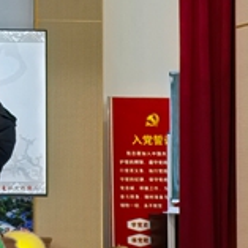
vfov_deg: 6.0
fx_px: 2367
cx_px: -240
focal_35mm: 292
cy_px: 3
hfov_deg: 5.9
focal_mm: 8.1
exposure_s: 1/50
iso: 64
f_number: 2.4
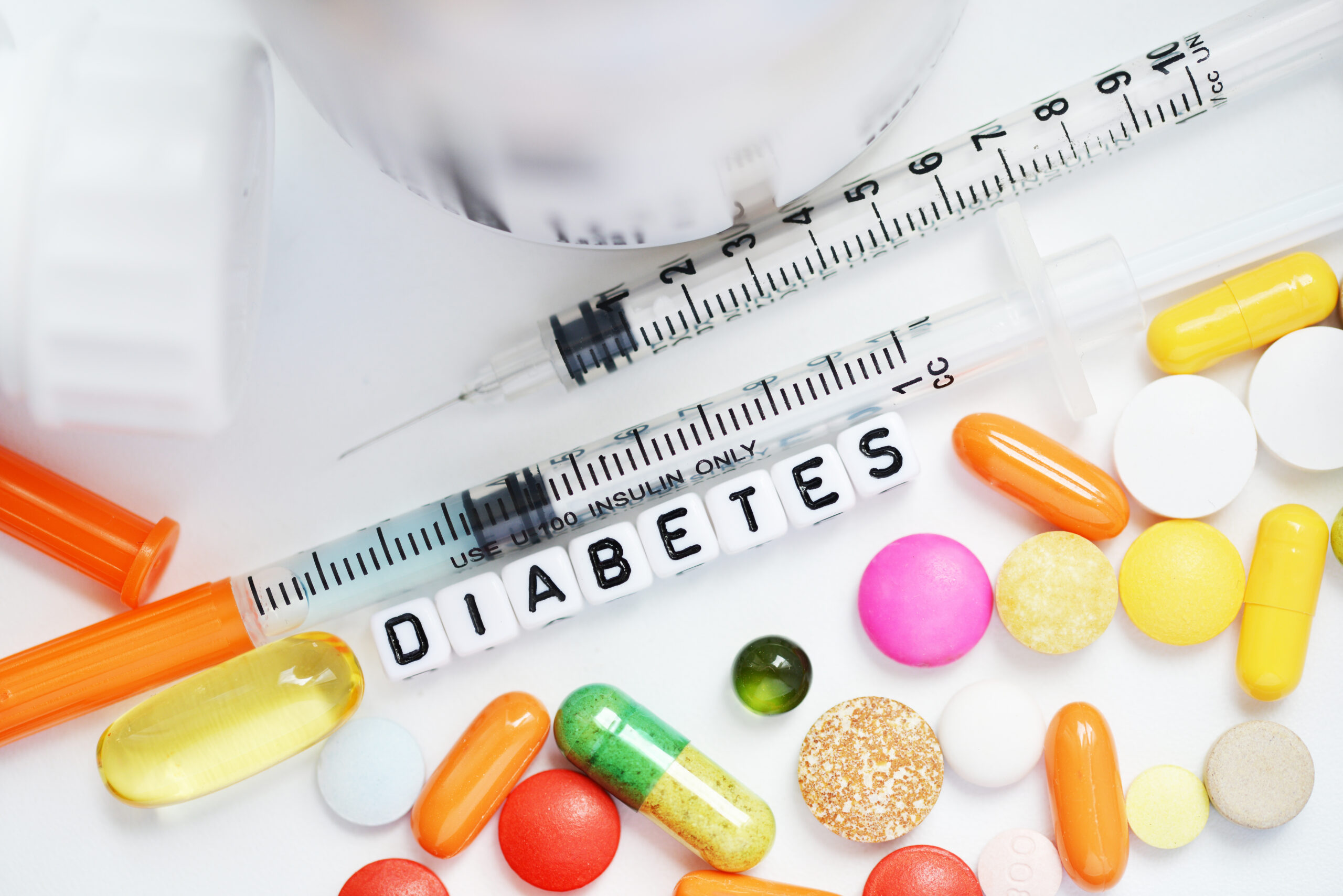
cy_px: 448
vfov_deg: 13.1
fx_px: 3918
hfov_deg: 19.4
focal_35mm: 105
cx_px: 672
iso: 160
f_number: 4
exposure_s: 1/320
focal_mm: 105
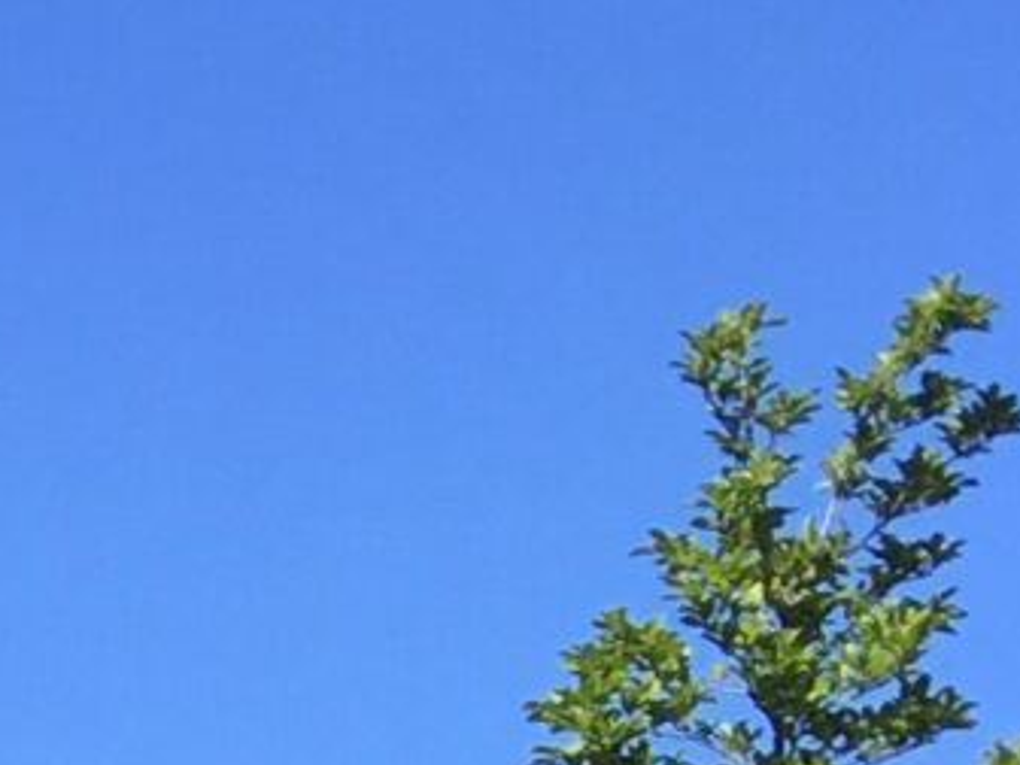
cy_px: 2547
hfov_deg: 7.2
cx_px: -2699
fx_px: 6512
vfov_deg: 6.1
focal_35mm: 221
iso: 25
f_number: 2.2
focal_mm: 4.15
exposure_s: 1/845
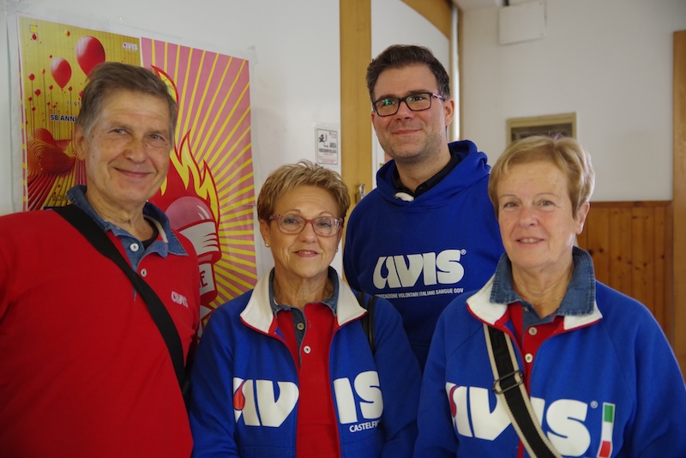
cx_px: 343
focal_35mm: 40
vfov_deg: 33.4
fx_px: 762
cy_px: 229
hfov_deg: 48.4
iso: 3200
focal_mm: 40
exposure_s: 1/60
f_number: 2.8
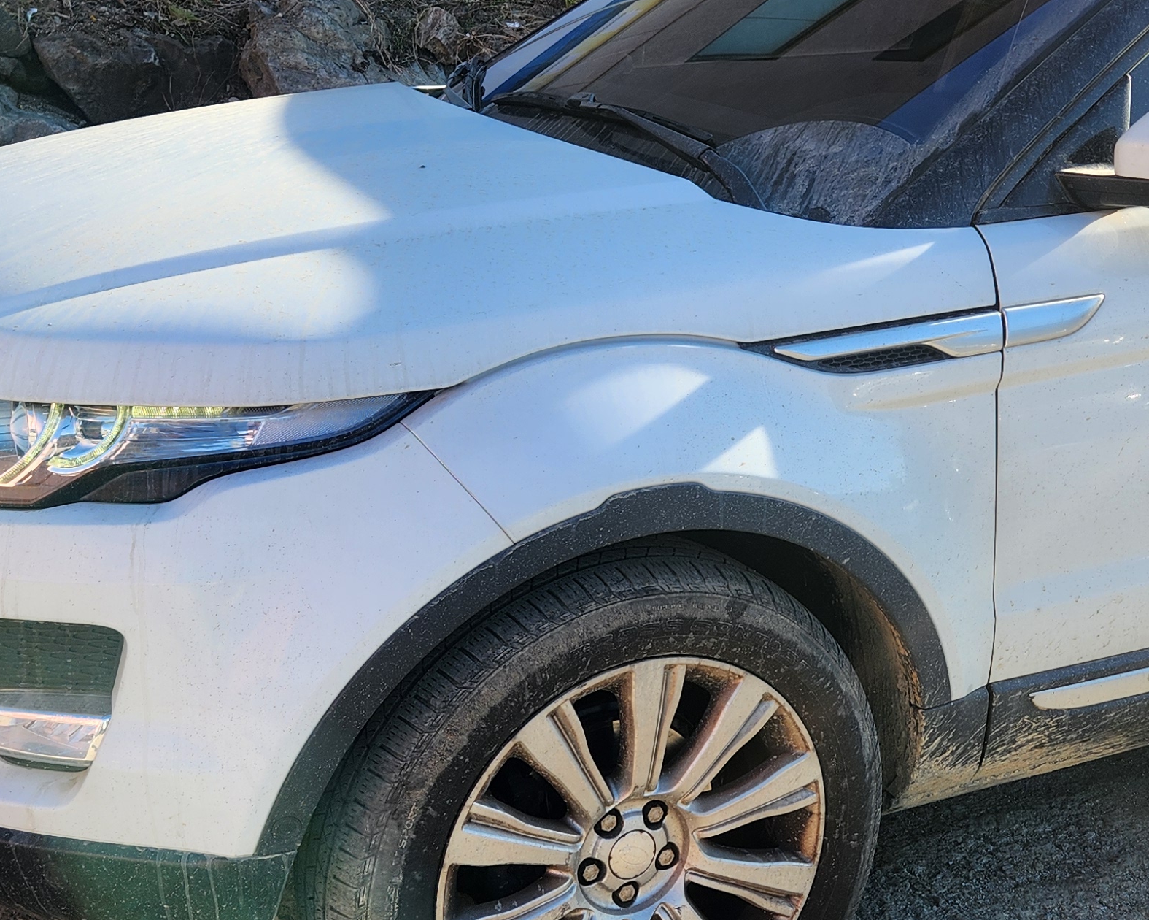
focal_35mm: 57
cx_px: 836
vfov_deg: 26.6
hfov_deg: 32.5
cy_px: 359
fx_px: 1938
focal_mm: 5.4
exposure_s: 1/504
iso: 20
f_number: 1.8
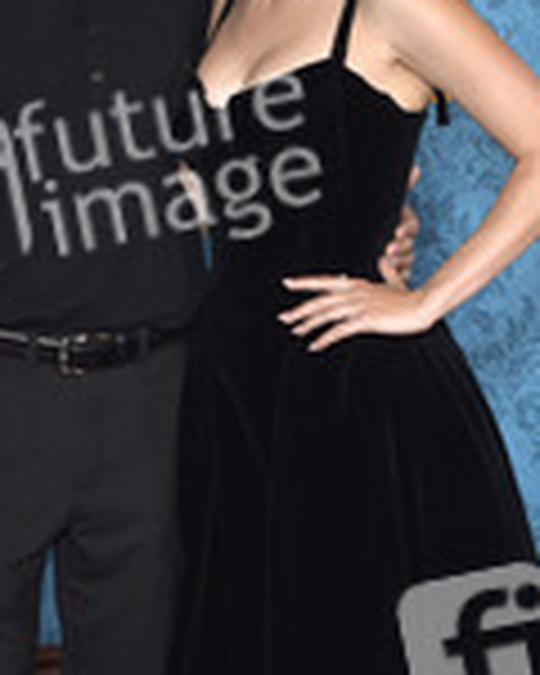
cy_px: 405
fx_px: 2198
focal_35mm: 110
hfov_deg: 14.0
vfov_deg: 17.4
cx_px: 223
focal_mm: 44
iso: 640
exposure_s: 1/200
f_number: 6.3
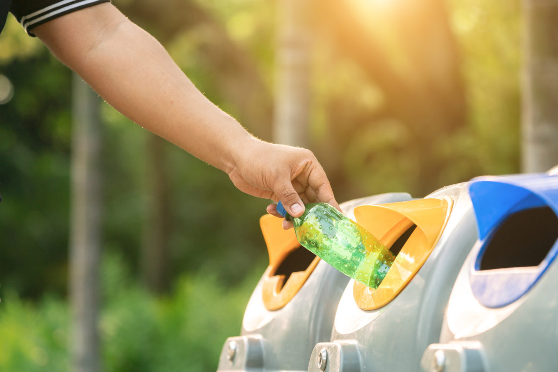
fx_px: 3069
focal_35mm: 198
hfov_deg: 10.4
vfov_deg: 6.9
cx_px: 279
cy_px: 186
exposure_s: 1/400
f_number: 5.6
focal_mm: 198
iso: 320
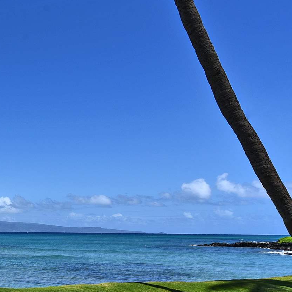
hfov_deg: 24.4
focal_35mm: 50
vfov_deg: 33.2
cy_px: 227
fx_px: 477
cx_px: -173
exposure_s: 1/200
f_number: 14
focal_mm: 16
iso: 100
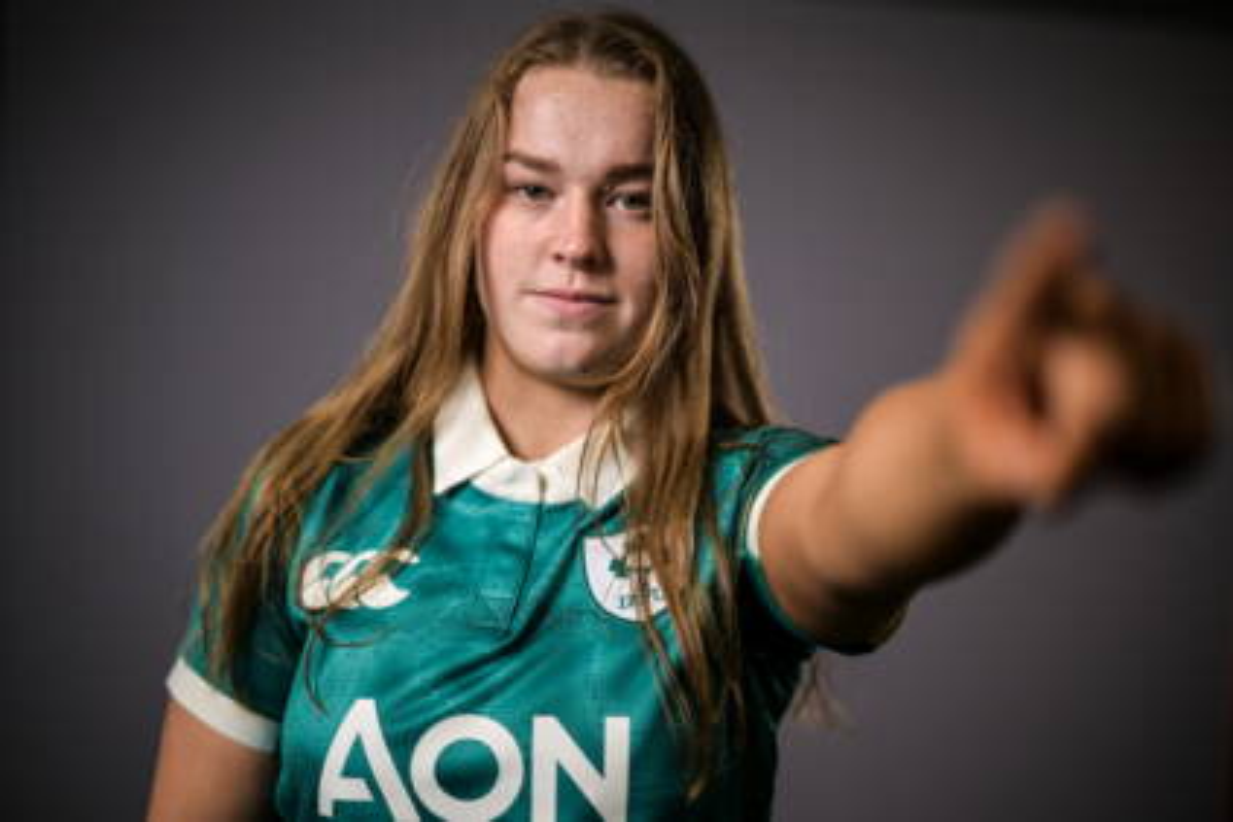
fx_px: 1712
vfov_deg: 27.0
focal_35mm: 50
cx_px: 616
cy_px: 411
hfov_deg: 39.6
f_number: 1.2
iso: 40
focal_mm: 50
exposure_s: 1/1250
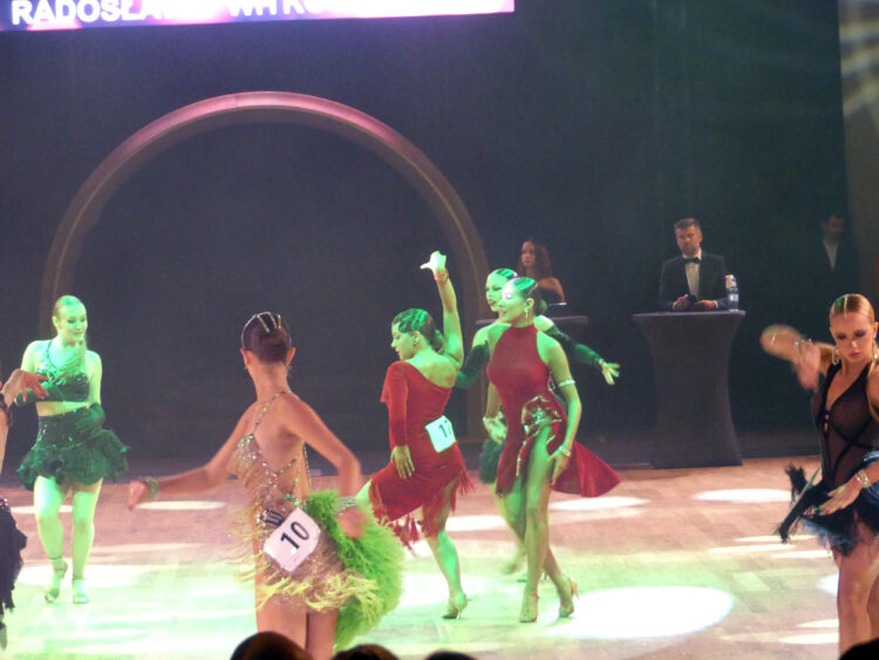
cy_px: 330
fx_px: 4318
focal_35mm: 170
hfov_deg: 11.6
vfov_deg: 8.7
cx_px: 440
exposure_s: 1/80
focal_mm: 30.6
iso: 1000
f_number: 2.8
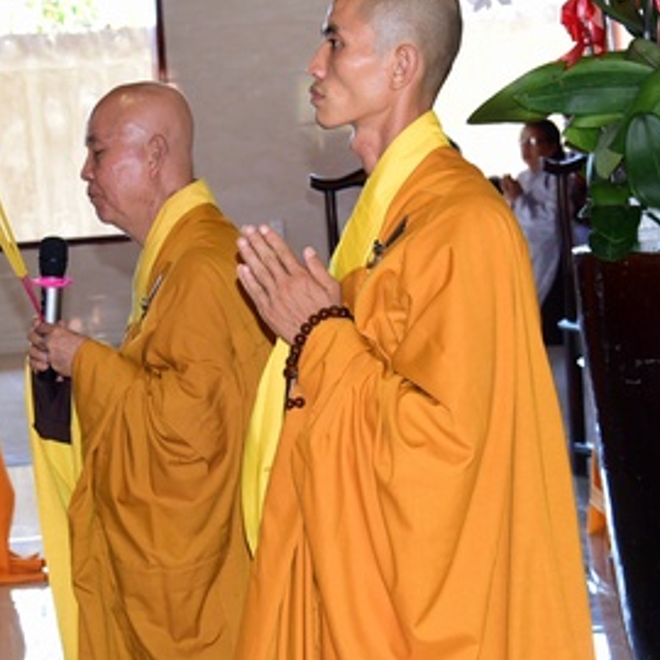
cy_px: 323
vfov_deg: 21.1
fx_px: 1769
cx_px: 100
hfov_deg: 20.8
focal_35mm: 82
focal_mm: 40
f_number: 5
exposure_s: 1/60
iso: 1000
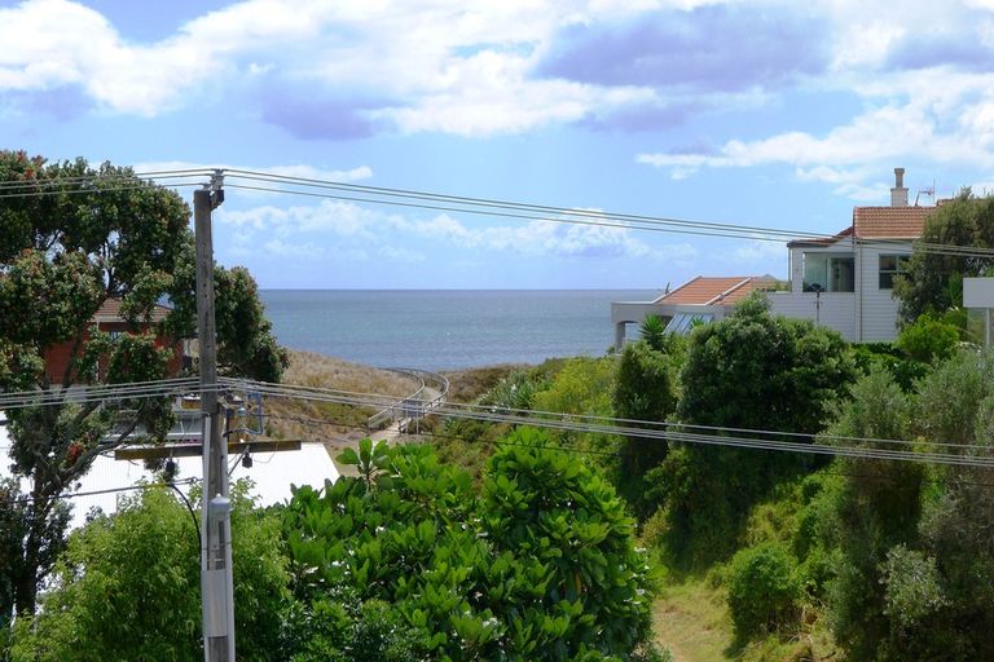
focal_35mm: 70
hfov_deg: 28.8
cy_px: 331
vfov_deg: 19.5
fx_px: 1933
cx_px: 497
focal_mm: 14.9
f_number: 5
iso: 100
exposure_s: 1/500
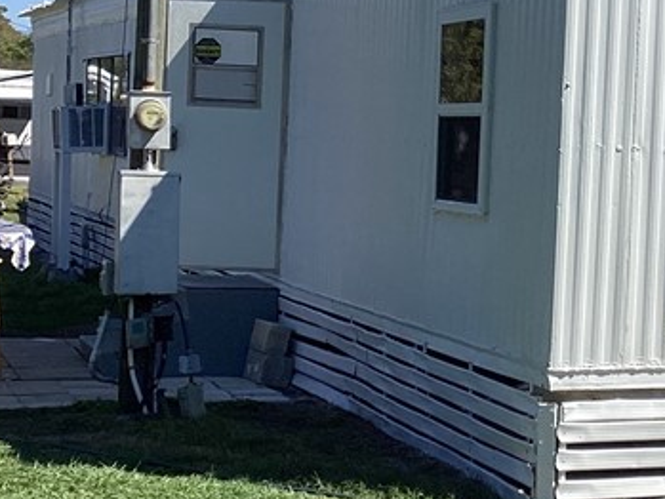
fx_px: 1749
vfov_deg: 16.2
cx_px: 587
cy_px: 162
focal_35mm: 91
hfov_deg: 21.1
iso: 25
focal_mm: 3.3
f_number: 2.4
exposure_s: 1/1773
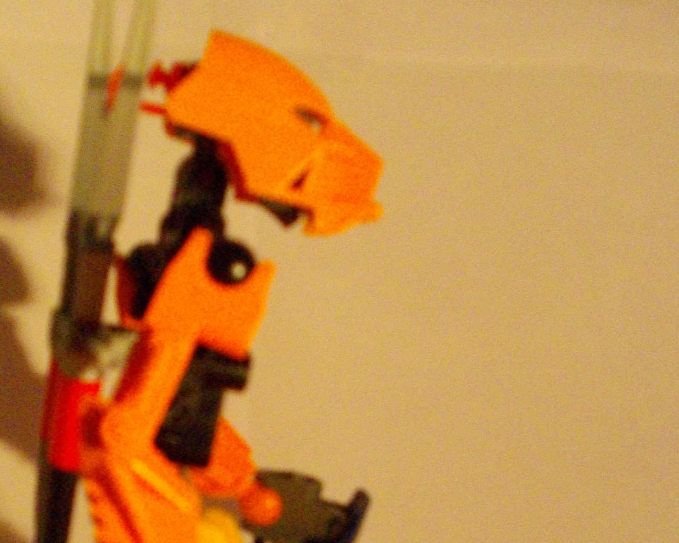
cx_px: 230
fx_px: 1547
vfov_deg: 19.3
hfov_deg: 24.6
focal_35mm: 77
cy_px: 560
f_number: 2.9
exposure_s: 1/50
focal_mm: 5.7
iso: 349
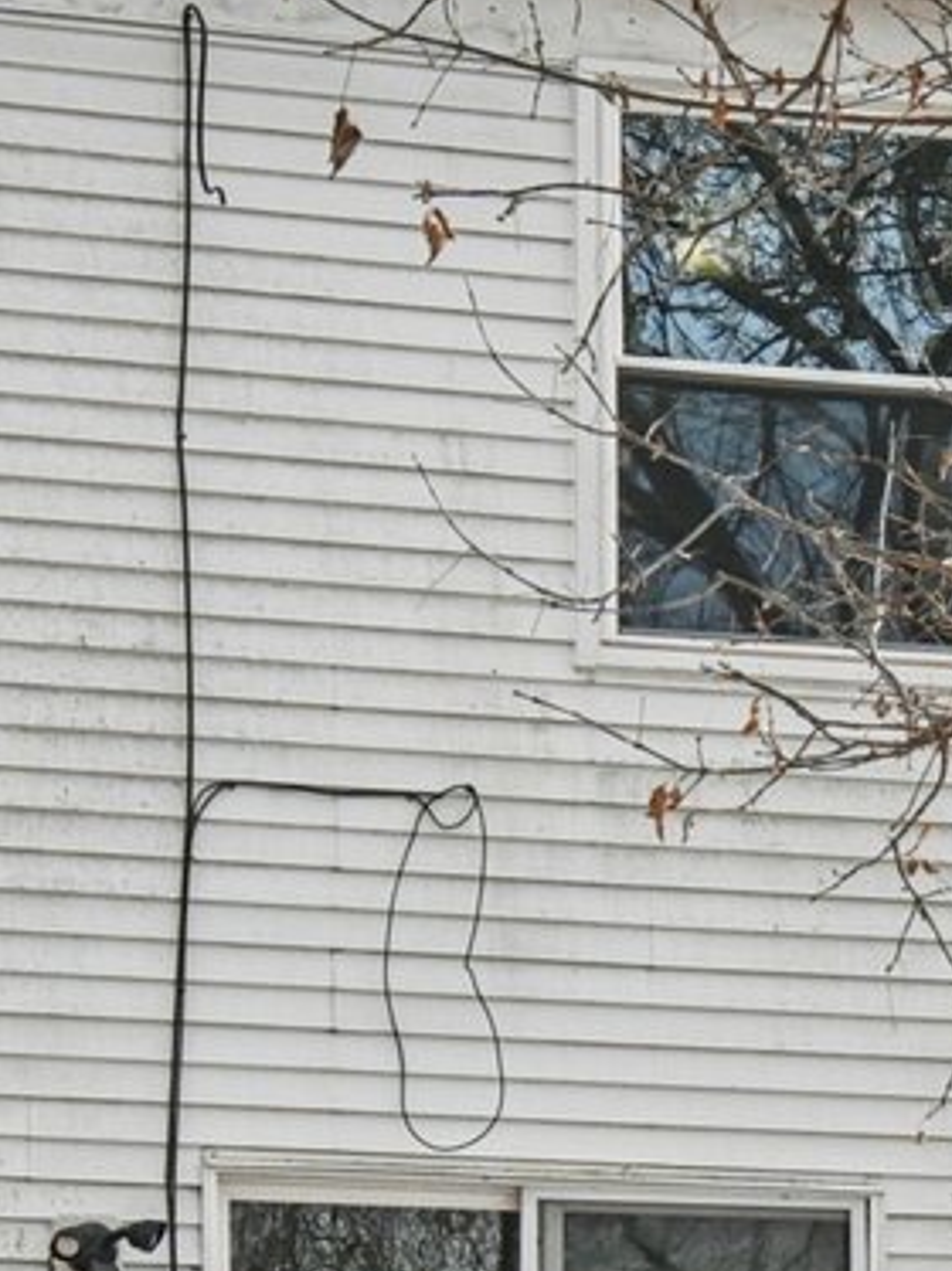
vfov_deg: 12.5
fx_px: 5800
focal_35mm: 158
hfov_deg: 9.4
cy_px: 919
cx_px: 269
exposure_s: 1/250
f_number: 8
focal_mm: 20
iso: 100
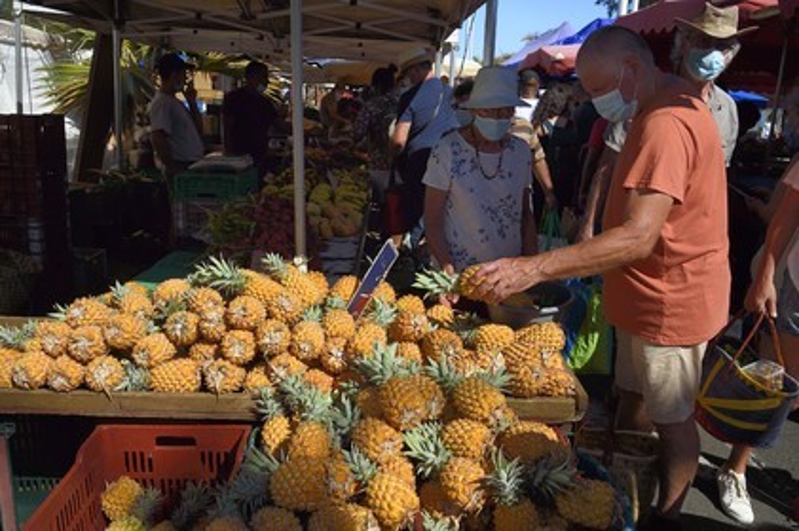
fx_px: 687
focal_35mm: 31
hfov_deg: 60.3
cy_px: 266
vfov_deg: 42.3
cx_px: 400
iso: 200
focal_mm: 31
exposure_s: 1/320
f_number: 10
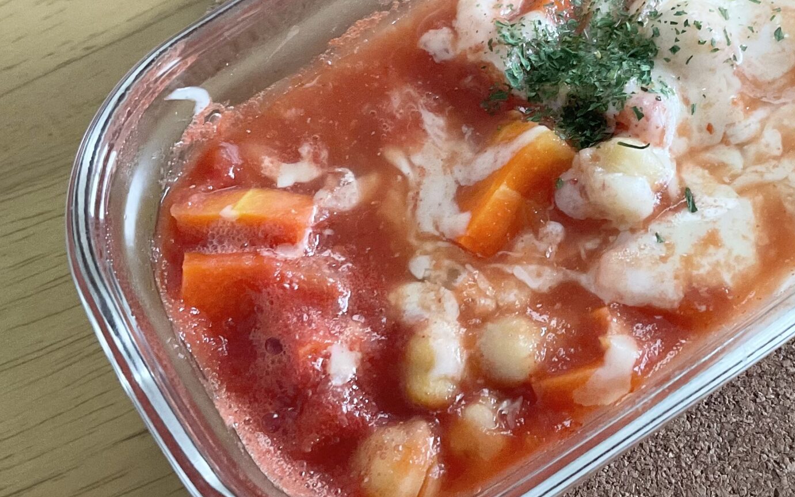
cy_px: 138
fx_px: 1235
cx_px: 580
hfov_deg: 35.0
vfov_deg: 22.6
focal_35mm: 57
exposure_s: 1/60
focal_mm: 3
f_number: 1.8
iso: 200
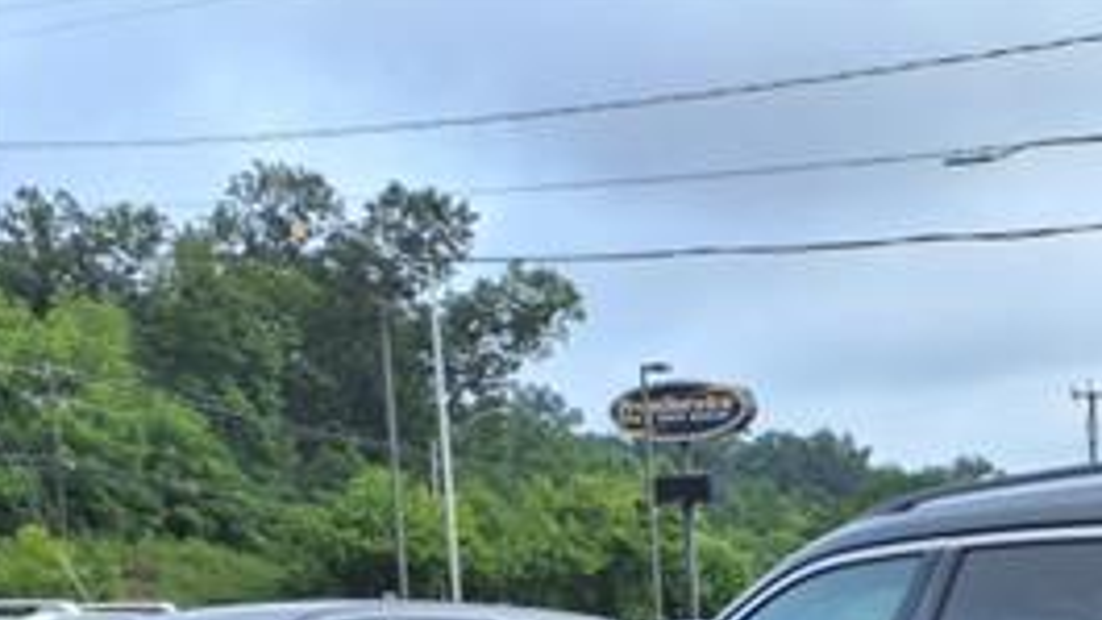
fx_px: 2074
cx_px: 1306
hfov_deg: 26.6
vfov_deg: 15.5
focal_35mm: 71
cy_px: 974
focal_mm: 3.58
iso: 40
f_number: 1.9
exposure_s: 1/1429
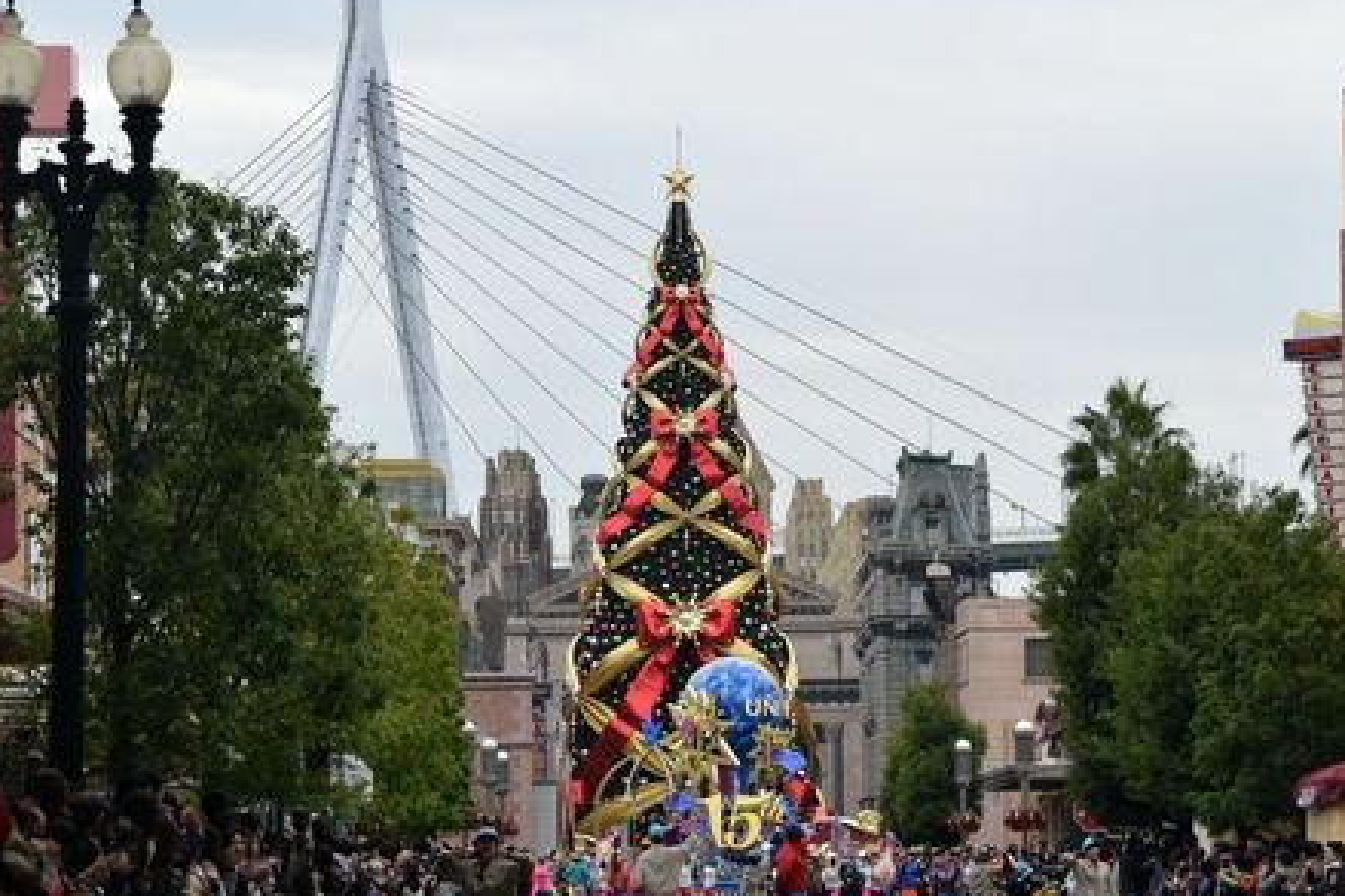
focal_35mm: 164
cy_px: 465
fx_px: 6114
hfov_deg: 12.6
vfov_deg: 8.4
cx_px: 676
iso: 1600
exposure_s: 1/2000
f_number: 7.1
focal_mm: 75
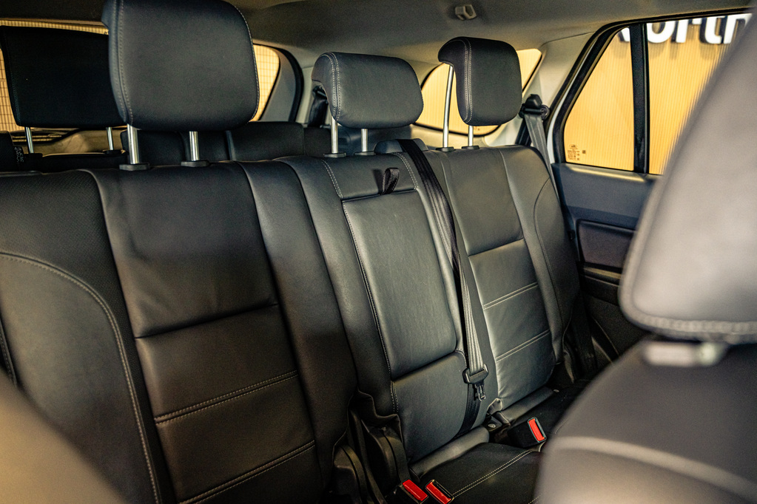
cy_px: 252
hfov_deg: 65.5
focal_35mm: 28
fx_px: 589
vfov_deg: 46.4
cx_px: 378
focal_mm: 28
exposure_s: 1/100
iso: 1000
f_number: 3.5
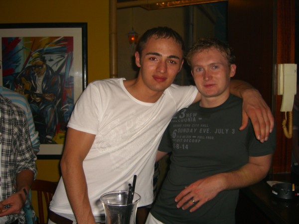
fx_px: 328
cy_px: 112
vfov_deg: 37.7
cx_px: 150
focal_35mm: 38
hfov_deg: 49.0
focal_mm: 7.9
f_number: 2.8
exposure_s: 1/60
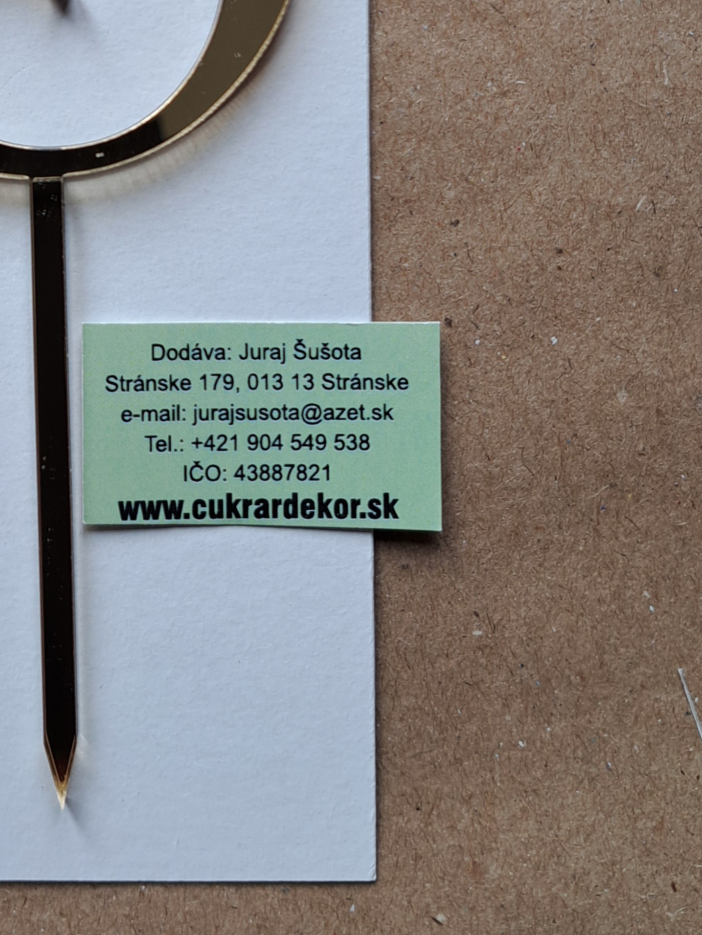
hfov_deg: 24.5
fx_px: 1568
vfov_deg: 31.0
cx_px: 68
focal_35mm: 58
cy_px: 18
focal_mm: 5.23
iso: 50
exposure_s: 1/50
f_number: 1.8
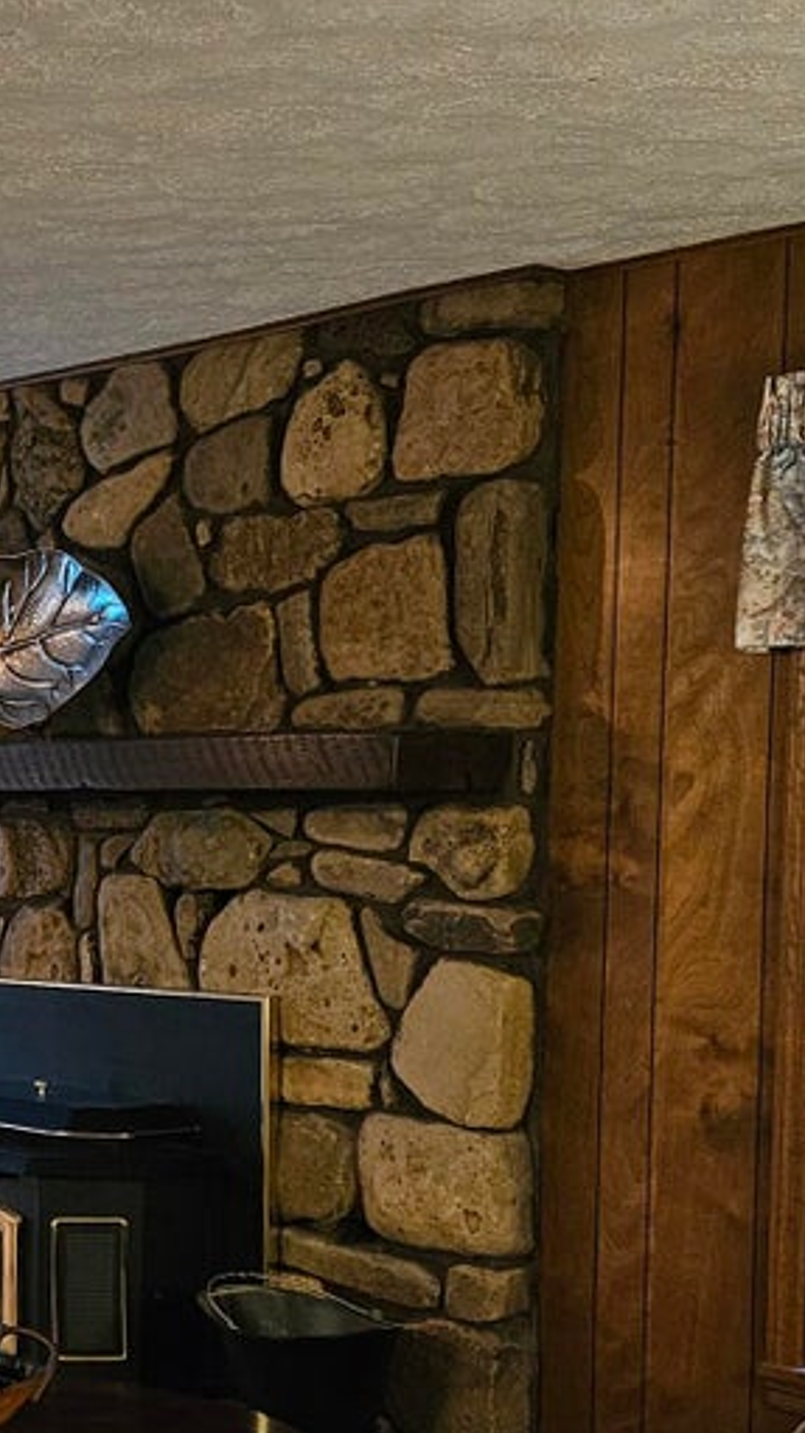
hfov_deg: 16.5
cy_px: 939
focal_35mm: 67
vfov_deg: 31.2
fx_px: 2545
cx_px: -374
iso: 640
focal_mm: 5.4
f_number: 1.8
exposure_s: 1/40
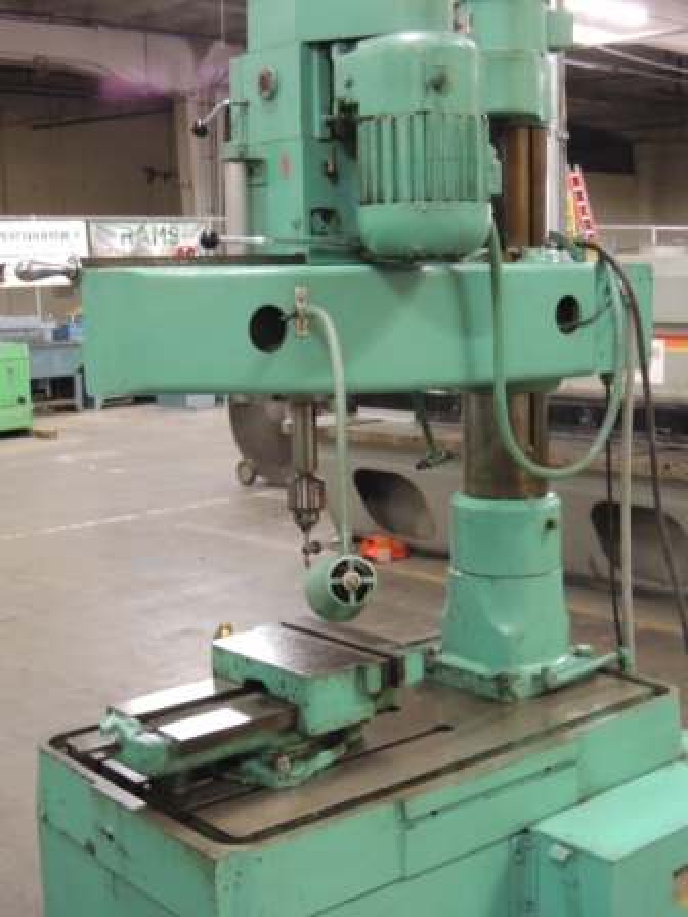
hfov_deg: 29.1
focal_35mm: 50
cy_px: 458
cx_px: 344
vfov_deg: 38.2
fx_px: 1325
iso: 800
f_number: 3.7
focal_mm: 9
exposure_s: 1/13
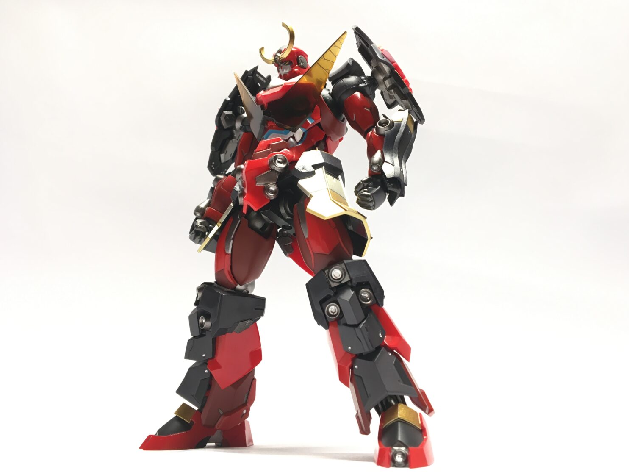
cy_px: 230
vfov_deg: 46.8
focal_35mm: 30
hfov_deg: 60.0
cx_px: 319
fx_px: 545
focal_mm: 4.15
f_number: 2.2
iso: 40
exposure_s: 1/33
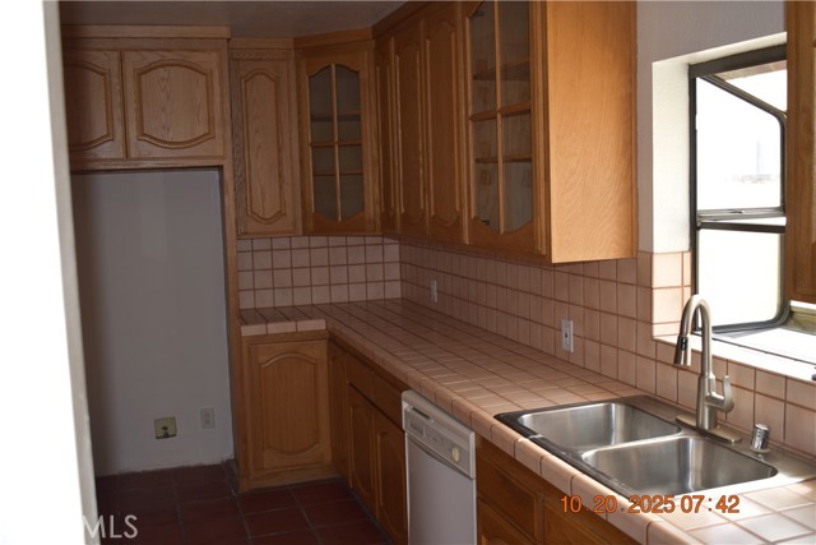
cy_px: 272
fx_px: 816
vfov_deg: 36.9
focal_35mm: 36
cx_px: 408
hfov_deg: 53.1
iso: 160
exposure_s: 1/60
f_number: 4
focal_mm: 24
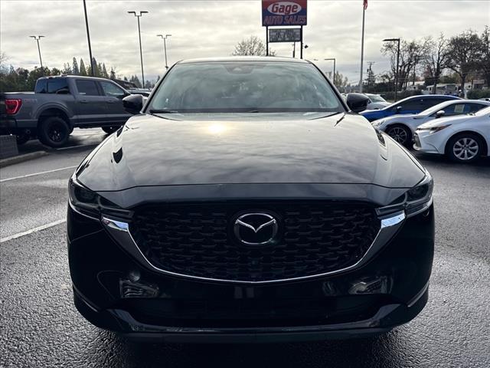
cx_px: 245
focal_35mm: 24
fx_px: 340
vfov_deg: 56.8
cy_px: 184
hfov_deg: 71.6
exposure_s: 1/4975
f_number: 1.78
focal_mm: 6.76
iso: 80
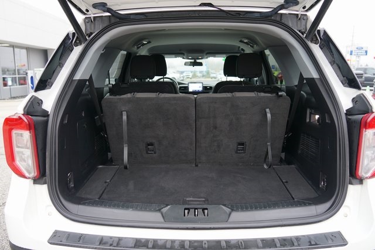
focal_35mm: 28
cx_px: 188
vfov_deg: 46.4
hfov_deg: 65.5
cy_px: 125
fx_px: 292
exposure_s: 1/60
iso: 200
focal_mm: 28
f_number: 4
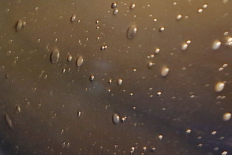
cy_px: -96
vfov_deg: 13.1
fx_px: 625
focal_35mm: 97
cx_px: 158
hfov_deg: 20.9
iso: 50
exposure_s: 1/175
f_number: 1.8
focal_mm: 5.4
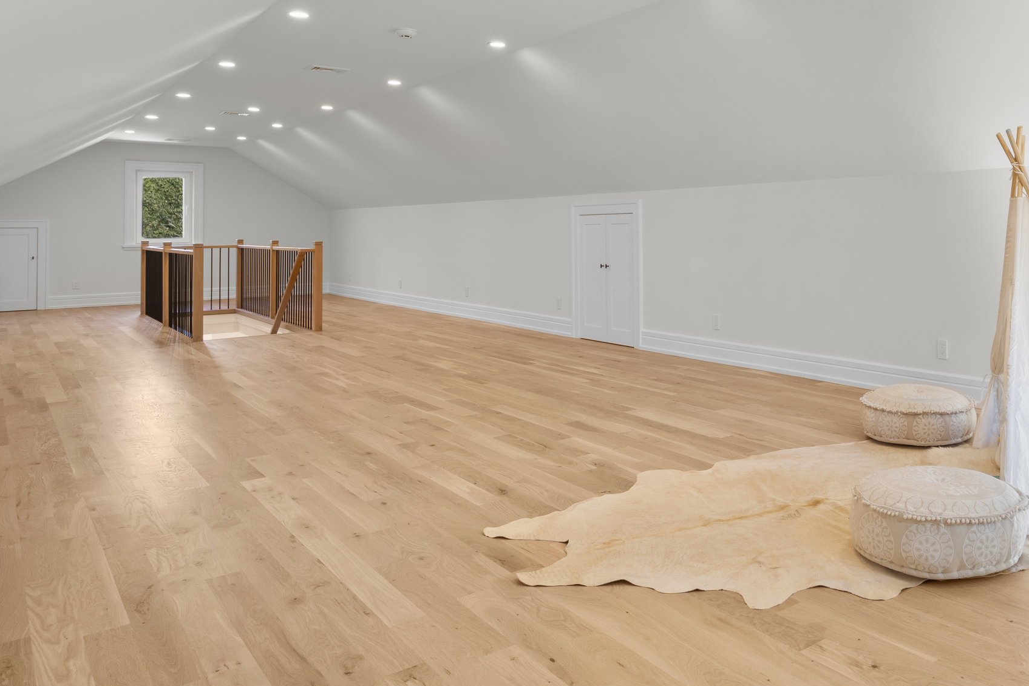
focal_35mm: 29
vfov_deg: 44.1
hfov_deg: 58.2
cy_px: 214
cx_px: 840
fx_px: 829
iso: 200
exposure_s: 1/1.25
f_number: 9
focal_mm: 16
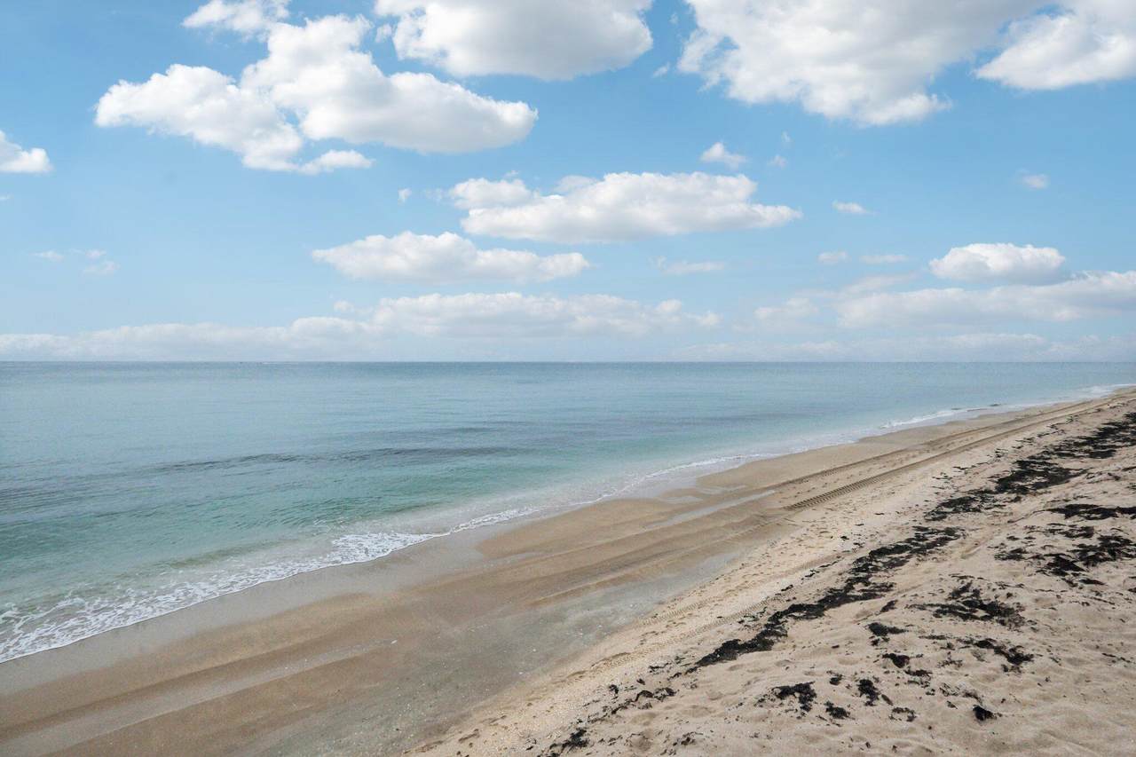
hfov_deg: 100.4
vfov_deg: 77.3
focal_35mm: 15
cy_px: 378
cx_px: 568
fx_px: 473
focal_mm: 10
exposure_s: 1/5000
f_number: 8
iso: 1250
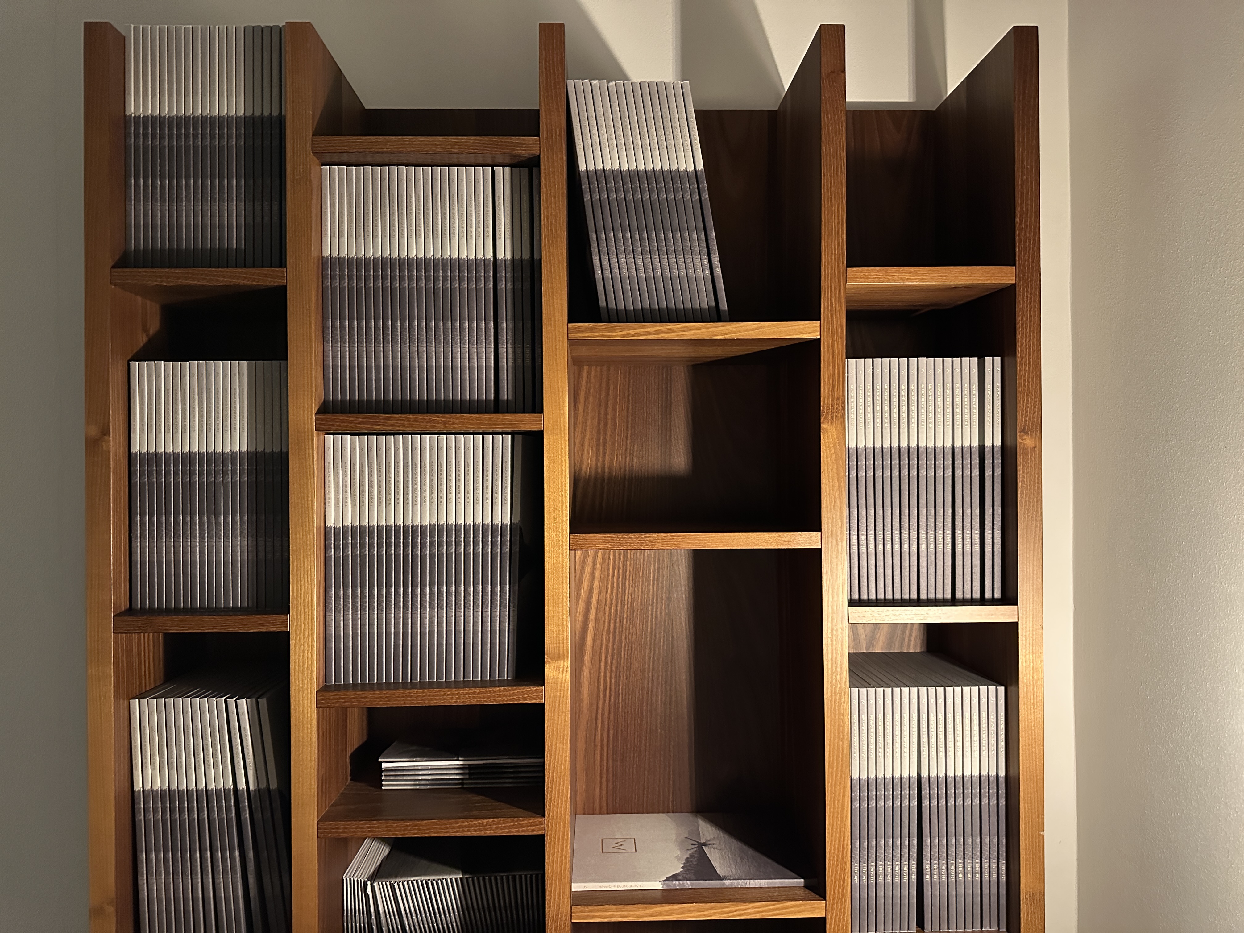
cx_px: 622
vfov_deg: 56.8
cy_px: 466
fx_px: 862
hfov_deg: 71.6
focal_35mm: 24
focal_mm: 6.86
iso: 640
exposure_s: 1/33
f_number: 1.78
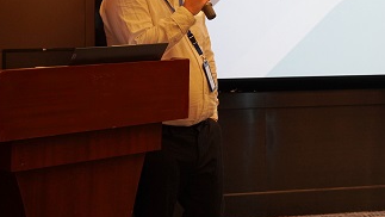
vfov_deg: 12.6
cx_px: 360
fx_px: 964
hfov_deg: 22.0
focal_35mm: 94
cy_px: -14
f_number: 4
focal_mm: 41.6
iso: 2000
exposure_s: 1/160
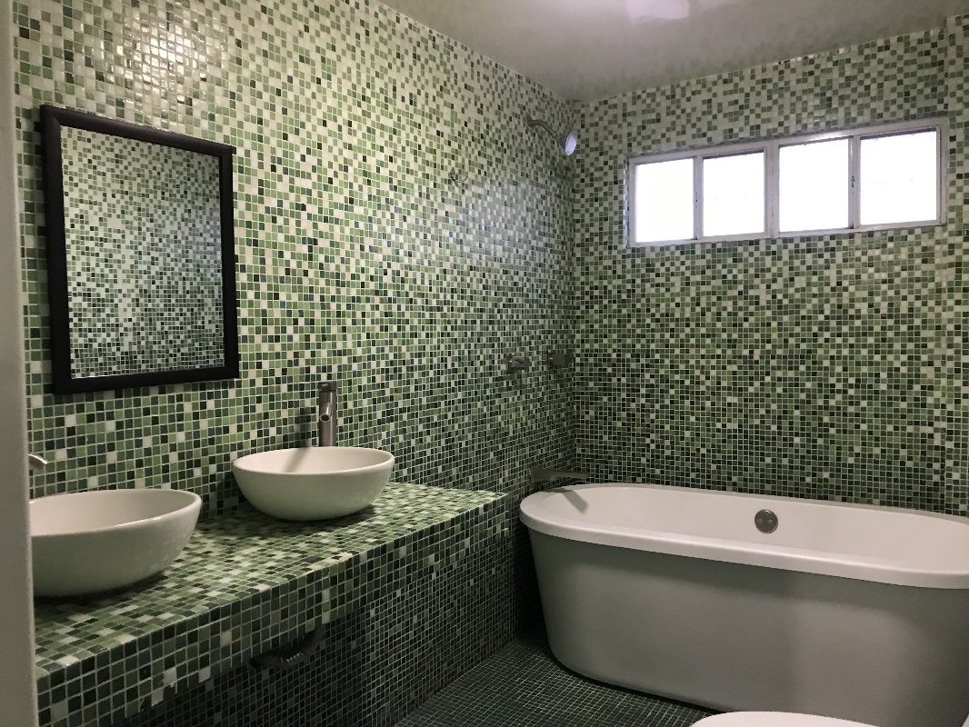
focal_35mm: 28
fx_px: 784
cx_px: 484
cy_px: 364
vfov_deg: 49.8
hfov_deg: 63.4
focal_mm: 3.99
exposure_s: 1/15
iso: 80
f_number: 1.8
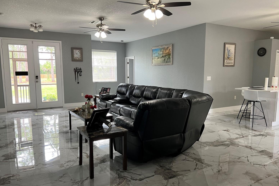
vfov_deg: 46.4
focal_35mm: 28
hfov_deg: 65.5
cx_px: 135
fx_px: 217
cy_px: 99
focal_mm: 5.7
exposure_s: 1/60
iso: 125
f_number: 1.5
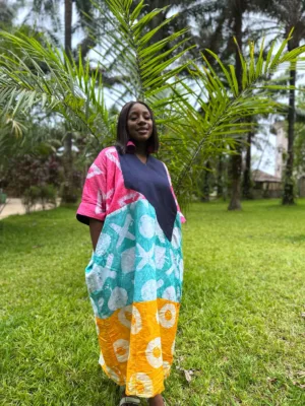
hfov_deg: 56.8
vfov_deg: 71.6
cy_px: 203
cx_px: 152
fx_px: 282
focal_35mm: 24
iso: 80
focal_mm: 6.86
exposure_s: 1/187
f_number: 1.78
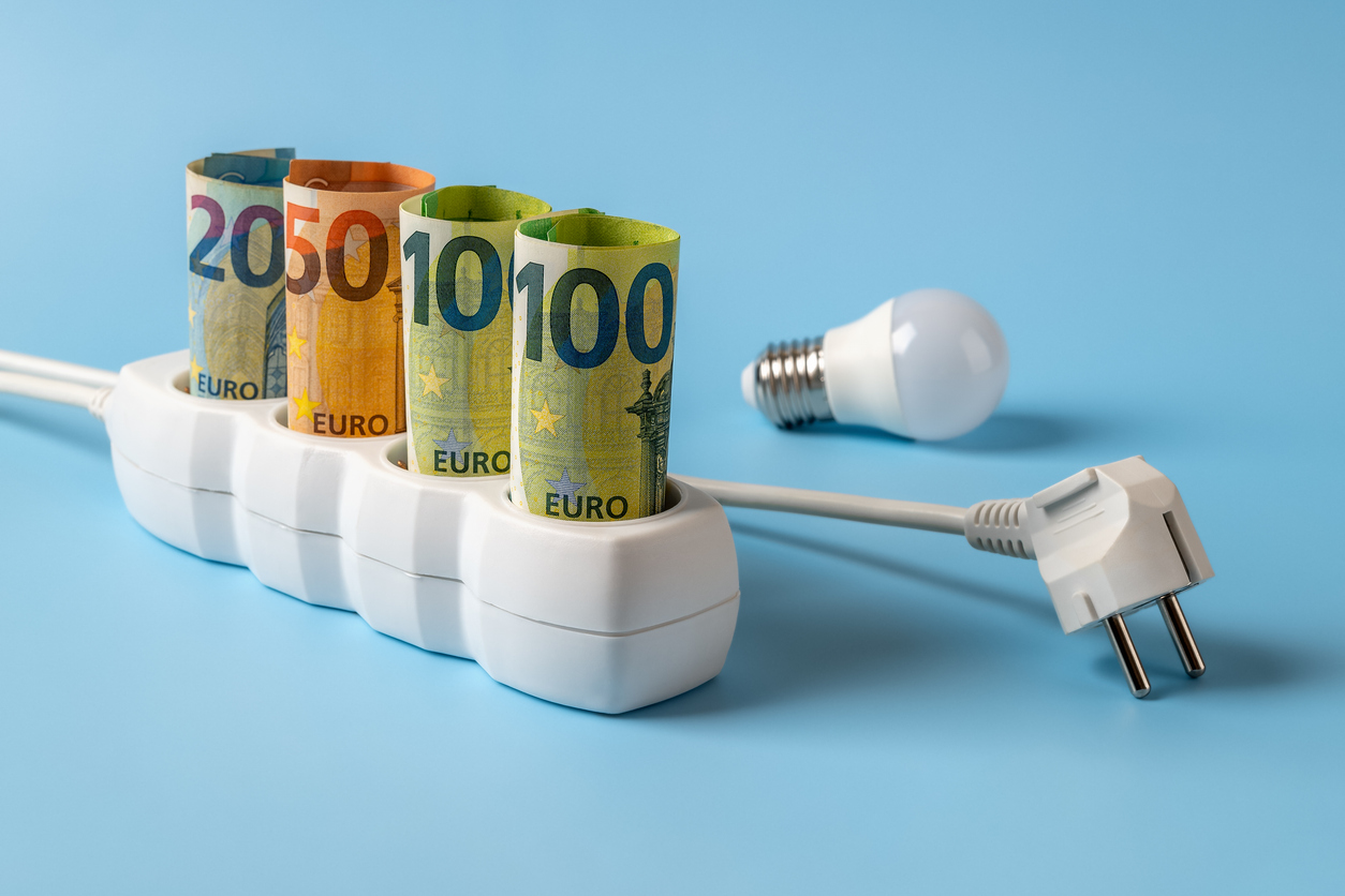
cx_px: 672
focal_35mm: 60
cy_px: 448
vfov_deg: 22.6
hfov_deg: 33.4
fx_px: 2241
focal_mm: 60
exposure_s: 1/125
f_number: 13
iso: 100
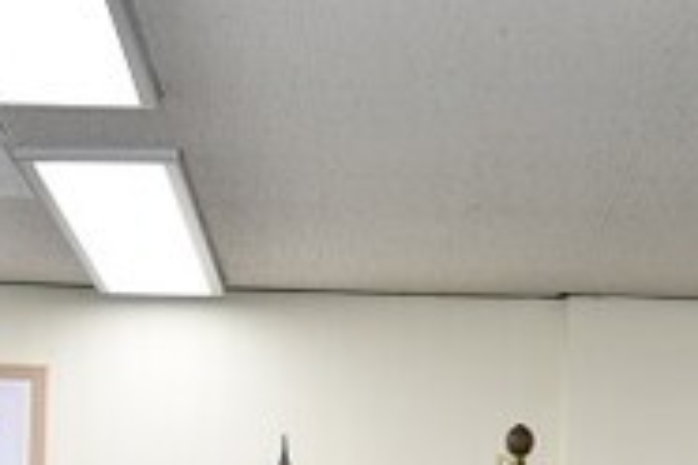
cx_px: 360
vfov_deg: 11.3
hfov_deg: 17.6
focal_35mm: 116
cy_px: 709
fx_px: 2249
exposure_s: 1/80
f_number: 4
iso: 200
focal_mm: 24
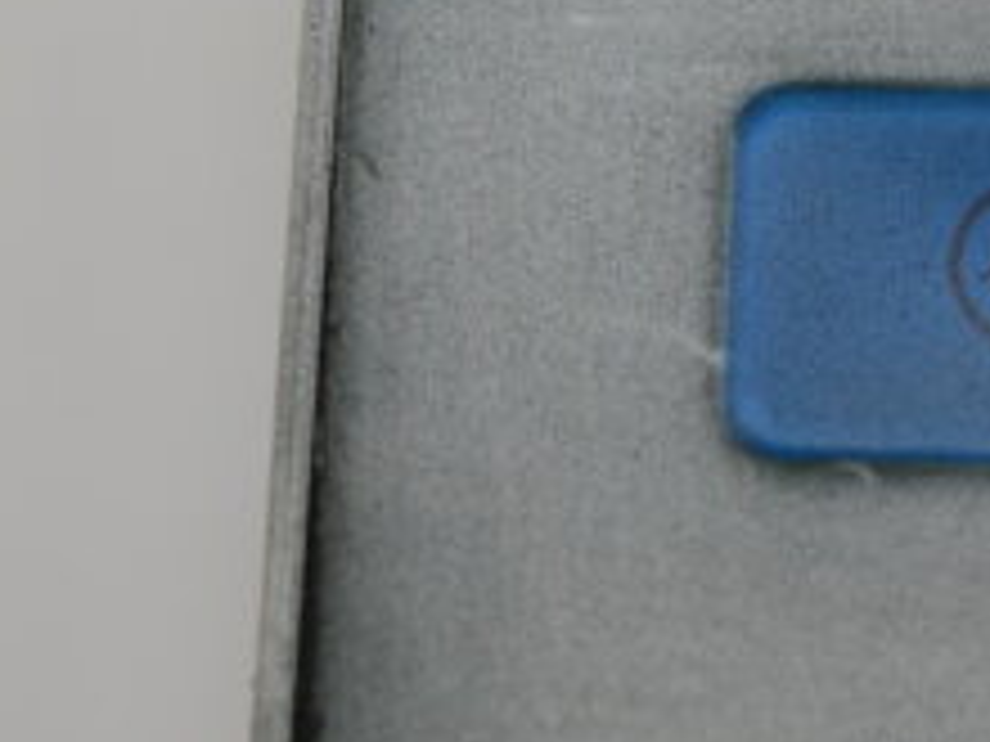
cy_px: -45
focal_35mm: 218
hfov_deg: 9.0
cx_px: 994
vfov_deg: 6.8
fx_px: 6235
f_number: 3.5
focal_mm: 30
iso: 200
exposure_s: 1/200
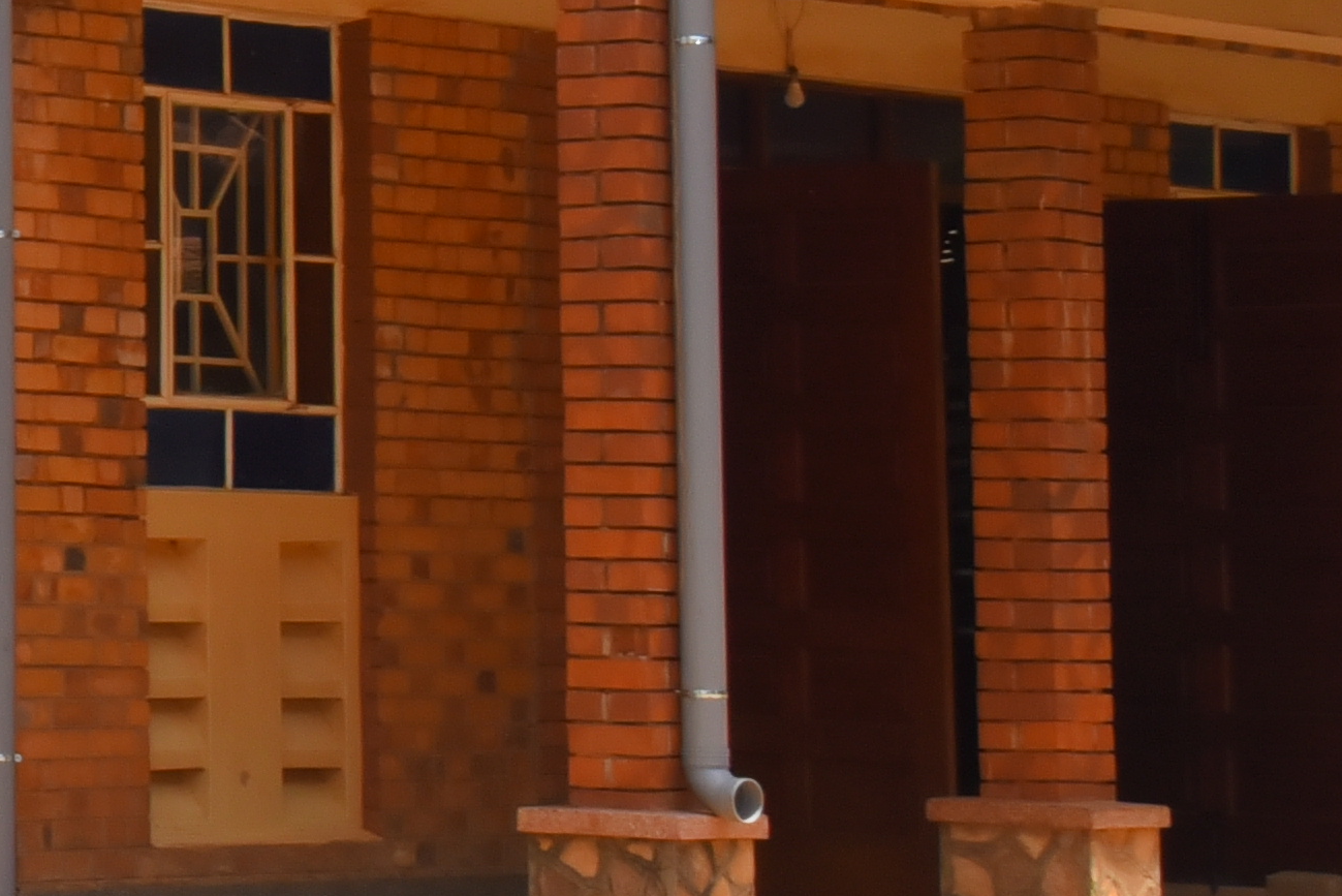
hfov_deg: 10.3
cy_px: 106
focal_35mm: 176
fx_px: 6563
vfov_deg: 7.8
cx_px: -1748
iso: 800
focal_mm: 38
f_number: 11
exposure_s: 1/640
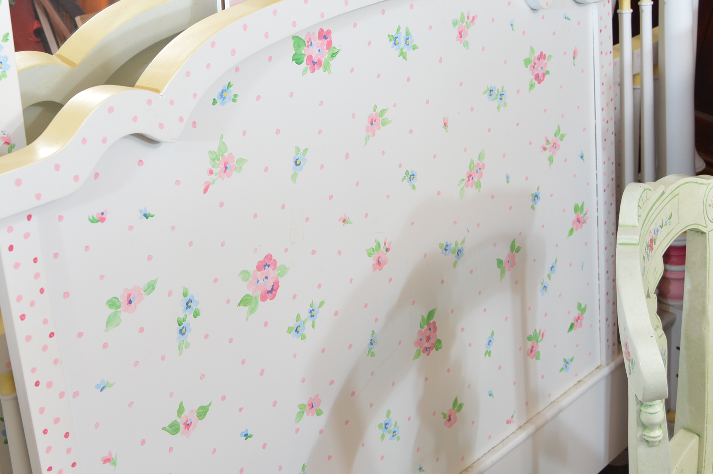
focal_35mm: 52
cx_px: 203
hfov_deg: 37.5
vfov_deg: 25.7
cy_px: 139
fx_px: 1029
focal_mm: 22
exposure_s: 1/40
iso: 200
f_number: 5
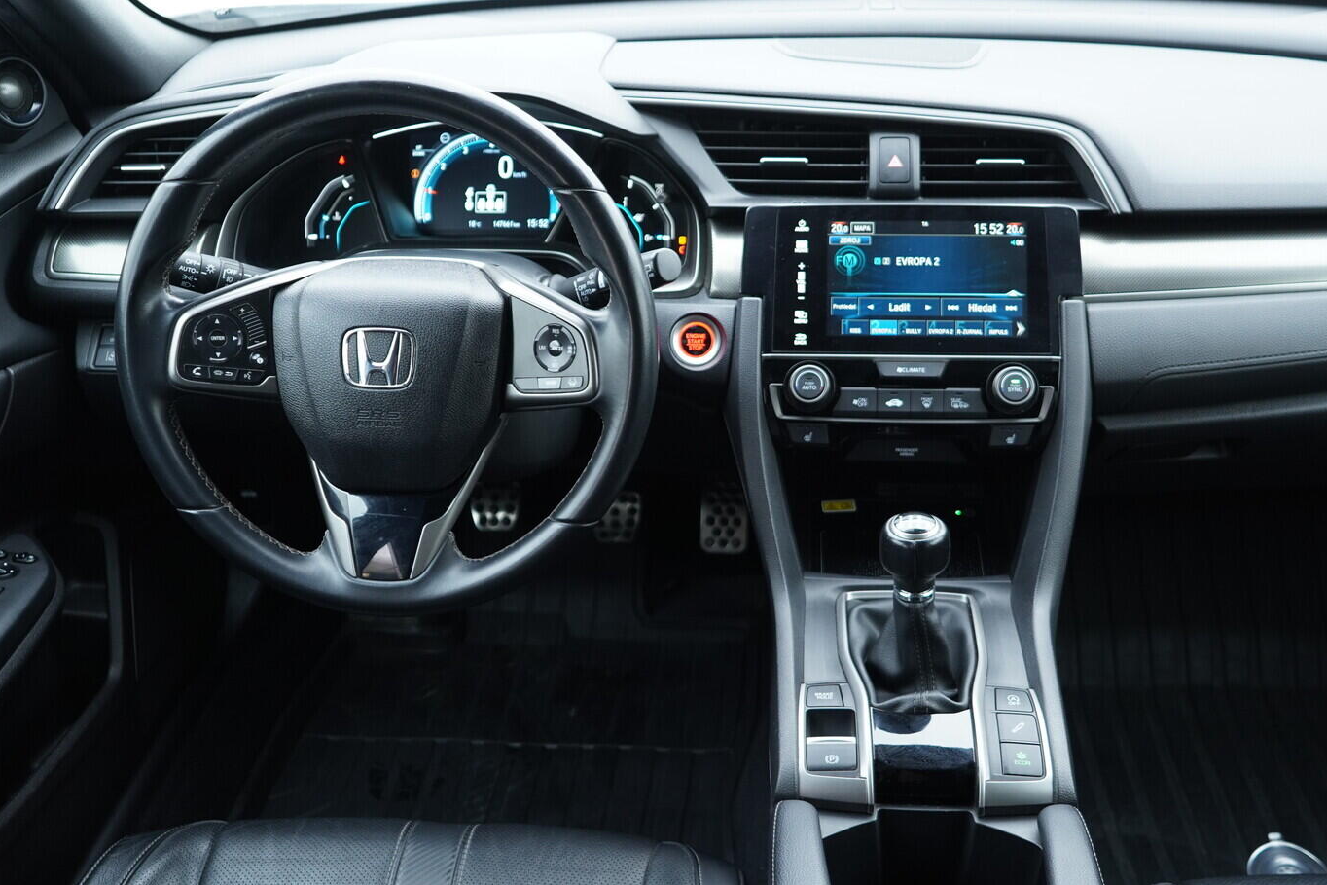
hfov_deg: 50.7
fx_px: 1400
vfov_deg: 35.0
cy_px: 459
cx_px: 696
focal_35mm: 38
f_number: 2.8
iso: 500
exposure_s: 1/40
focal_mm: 24
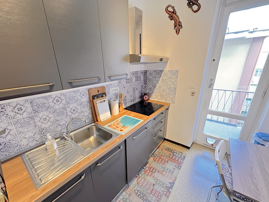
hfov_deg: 98.1
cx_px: 129
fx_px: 117
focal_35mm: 15
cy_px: 108
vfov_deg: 81.6
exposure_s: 1/50
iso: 1250
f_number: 2.2
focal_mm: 2.22
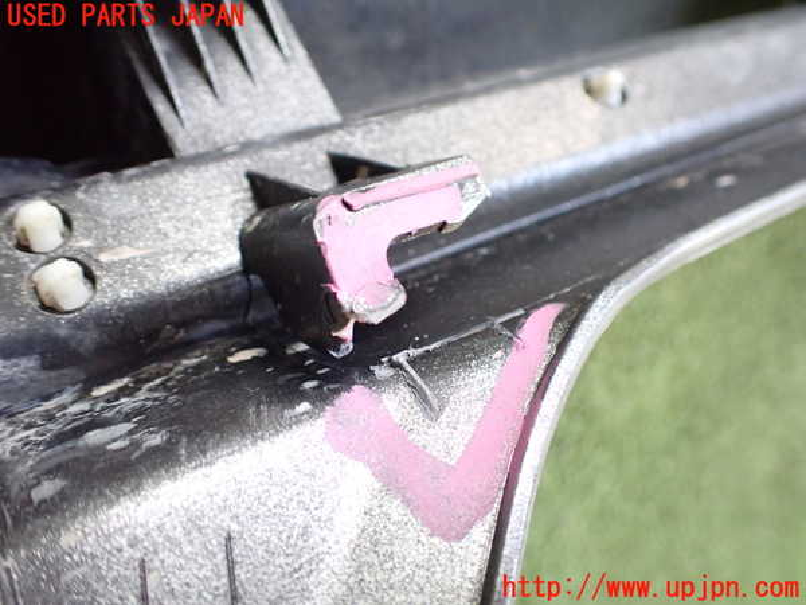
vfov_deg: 46.8
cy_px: 302
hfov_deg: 60.0
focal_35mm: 30
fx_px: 699
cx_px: 403
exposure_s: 1/50
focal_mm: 5.4
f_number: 2.3
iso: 800
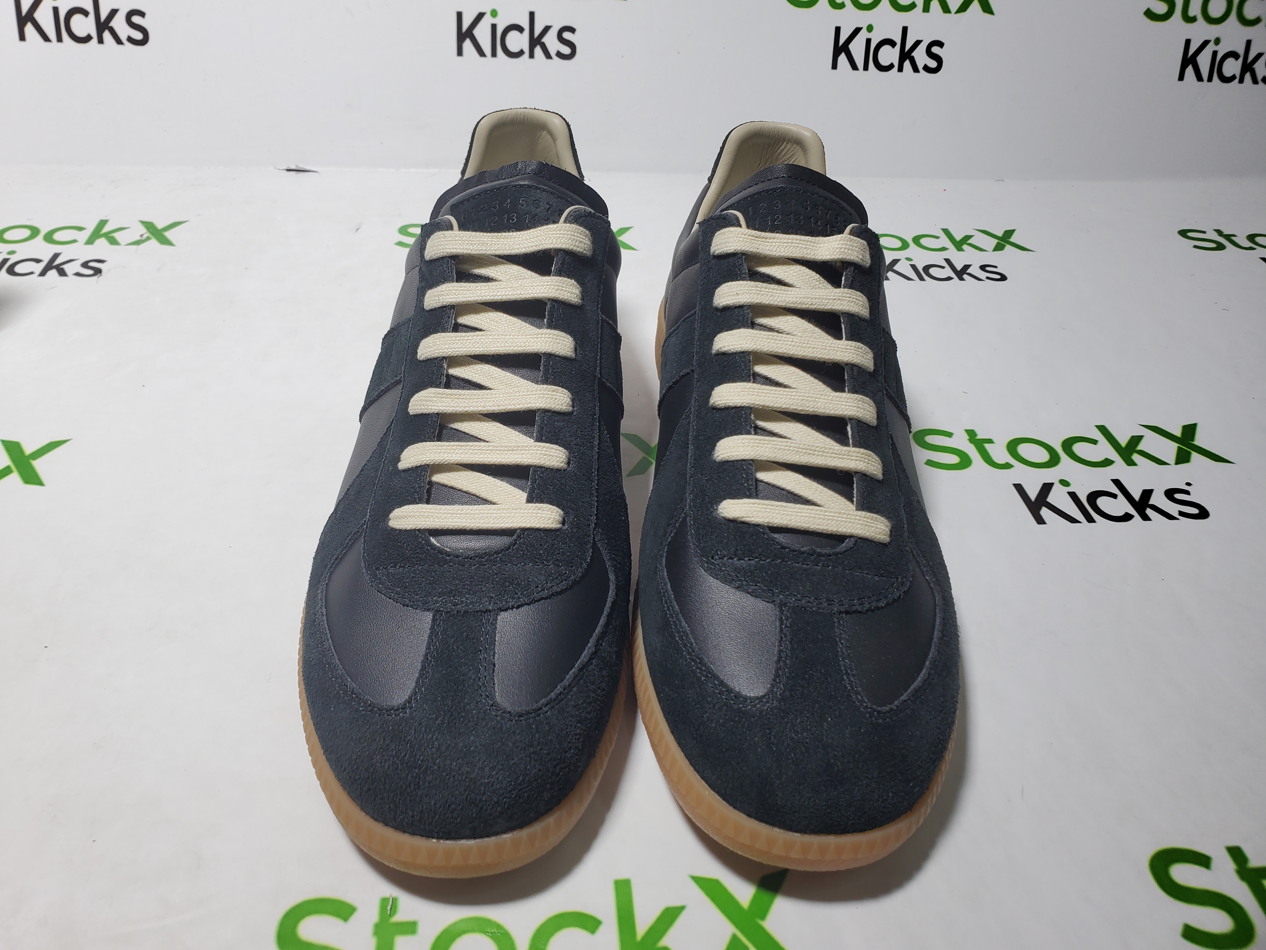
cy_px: 475
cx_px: 633
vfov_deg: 53.1
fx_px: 951
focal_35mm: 26
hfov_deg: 67.3
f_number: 2.4
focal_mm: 4.3
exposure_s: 1/188
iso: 50
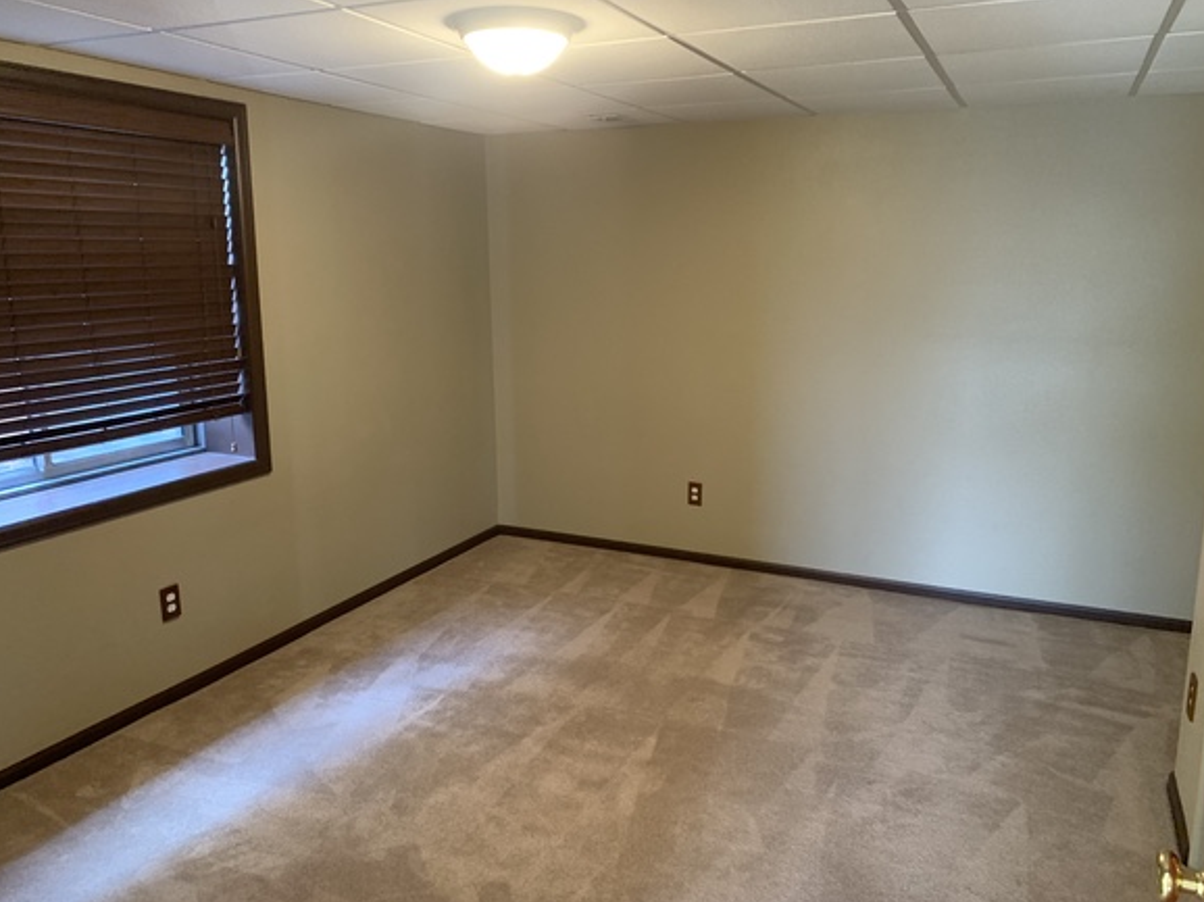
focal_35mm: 27
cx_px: 614
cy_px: 456
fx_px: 939
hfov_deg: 65.3
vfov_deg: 51.3
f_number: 1.8
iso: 320
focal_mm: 4.25
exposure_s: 1/40
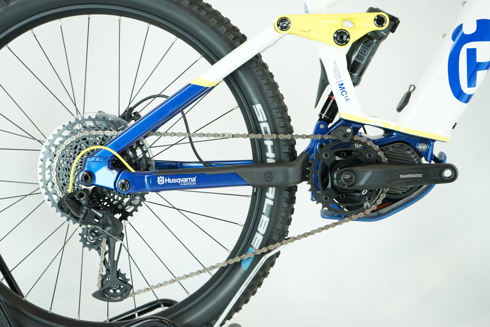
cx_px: 245
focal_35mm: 67
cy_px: 164
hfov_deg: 30.1
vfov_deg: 20.3
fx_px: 912
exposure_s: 1/200
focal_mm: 67
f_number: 6.3
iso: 2000
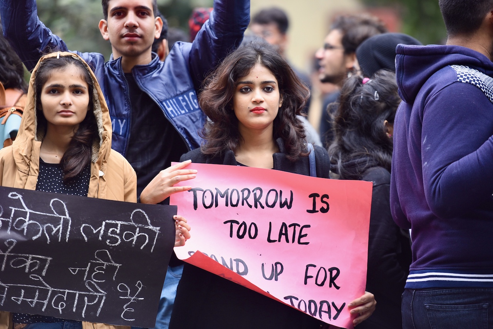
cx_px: 246
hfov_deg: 10.8
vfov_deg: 7.2
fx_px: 2602
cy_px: 164
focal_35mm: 190
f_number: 2.8
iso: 400
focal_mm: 190
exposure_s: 1/200
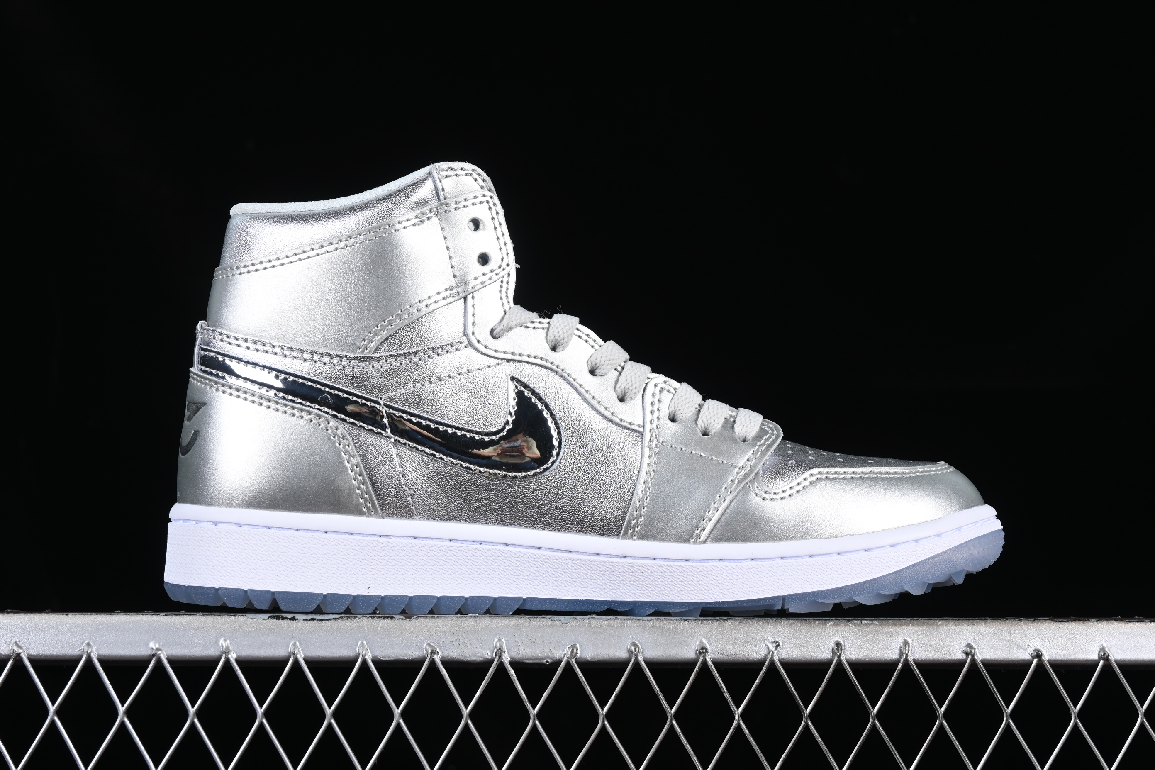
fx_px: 2406
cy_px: 385
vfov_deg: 18.2
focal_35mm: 75
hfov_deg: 27.0
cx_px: 578
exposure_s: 1/80
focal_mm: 50
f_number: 8
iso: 160
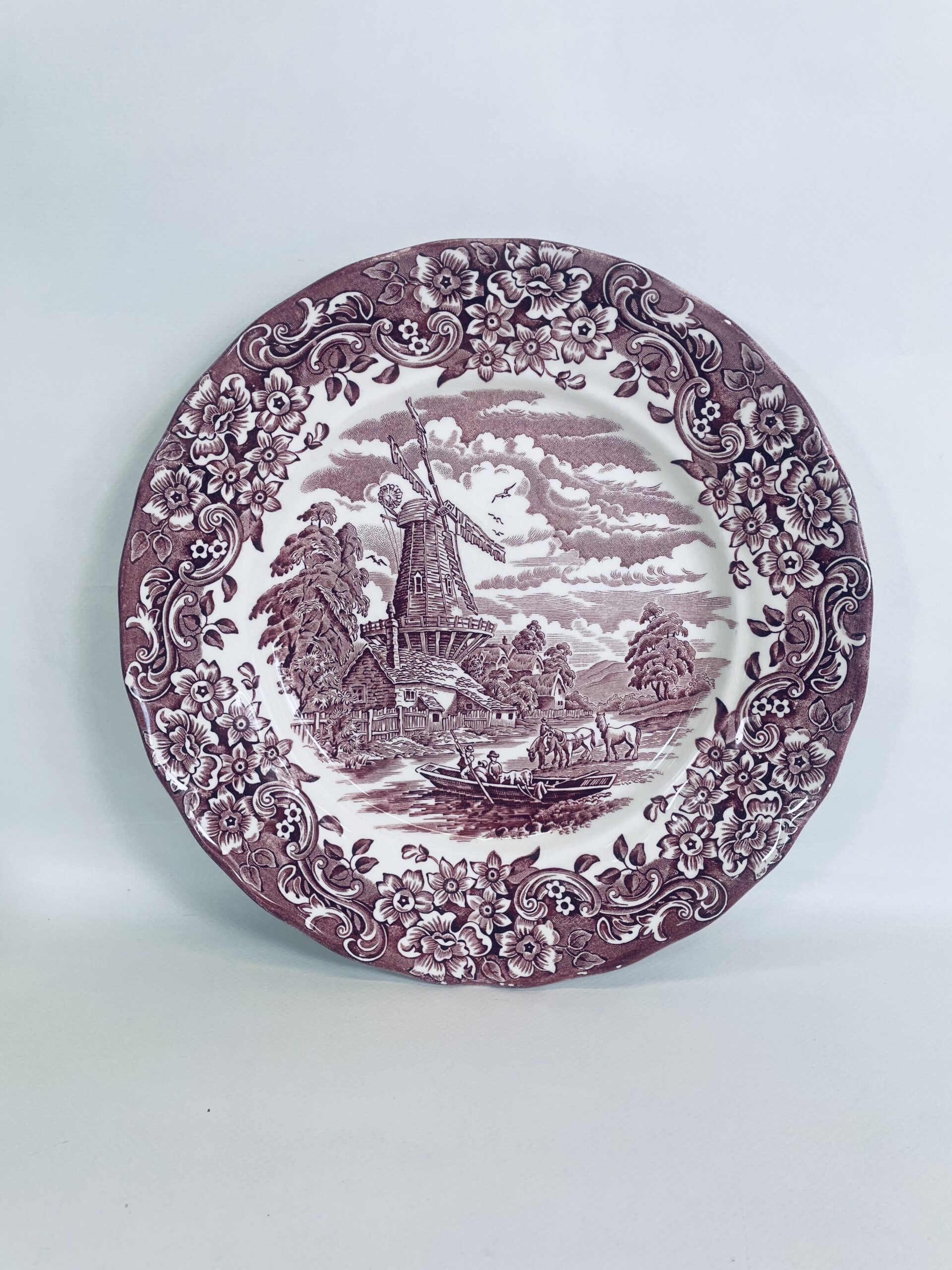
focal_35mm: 26
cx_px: 476
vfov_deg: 67.3
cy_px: 635
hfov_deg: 53.1
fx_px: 953
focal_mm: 4.2
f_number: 1.6
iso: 32
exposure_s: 1/349
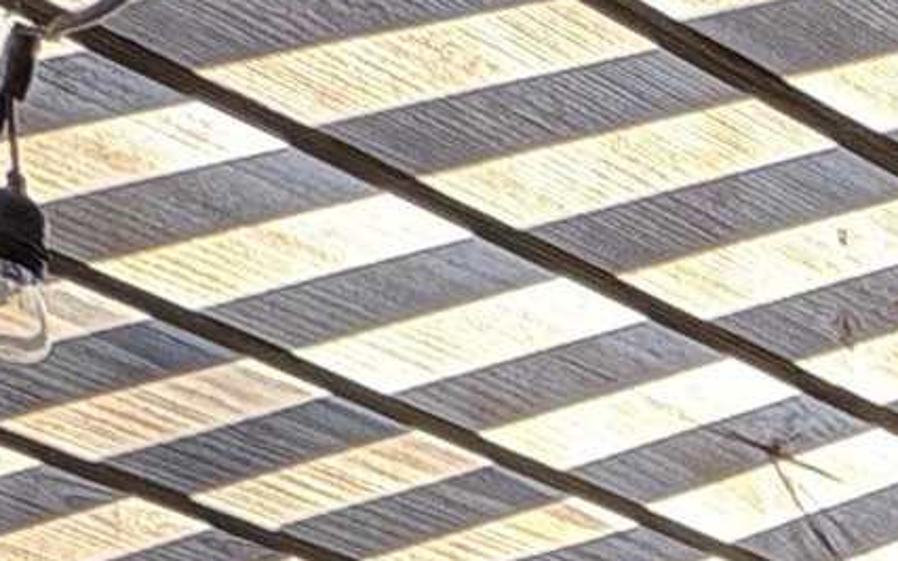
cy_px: 2168
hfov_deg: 14.5
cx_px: 2000
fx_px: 2618
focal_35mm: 107
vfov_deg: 8.1
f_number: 2.2
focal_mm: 2.22
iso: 50
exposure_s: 1/99
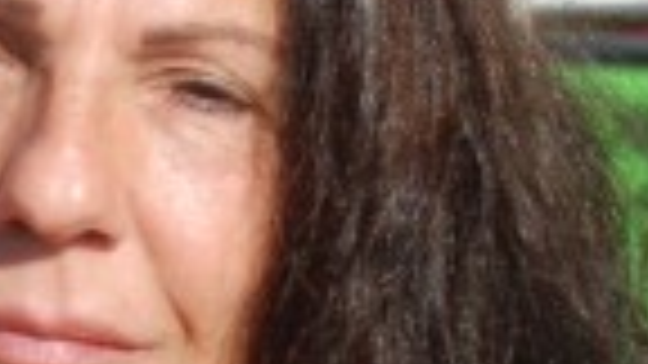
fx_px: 3938
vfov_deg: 5.3
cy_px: 263
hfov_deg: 9.3
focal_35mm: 229
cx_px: -81
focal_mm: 35
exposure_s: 1/2000
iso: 1000
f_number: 8
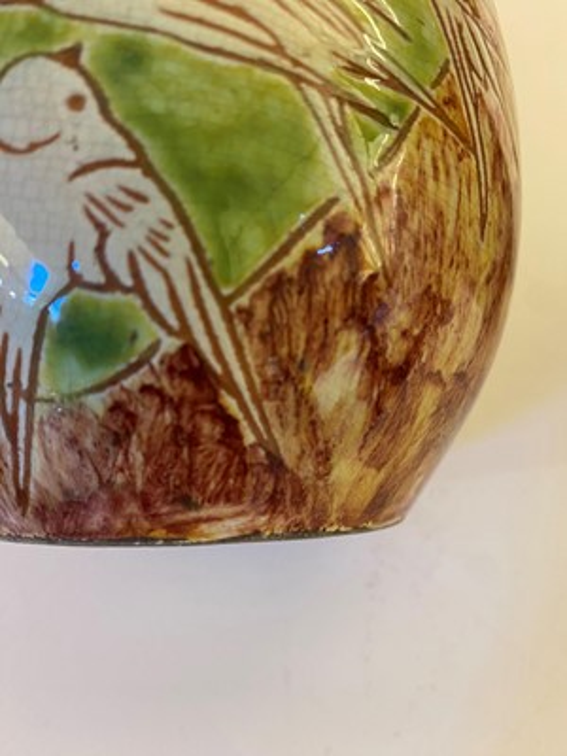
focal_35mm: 26
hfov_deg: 53.1
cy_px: 378
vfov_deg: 67.3
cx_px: 284
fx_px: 568
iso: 200
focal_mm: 4.25
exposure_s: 1/50
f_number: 1.8
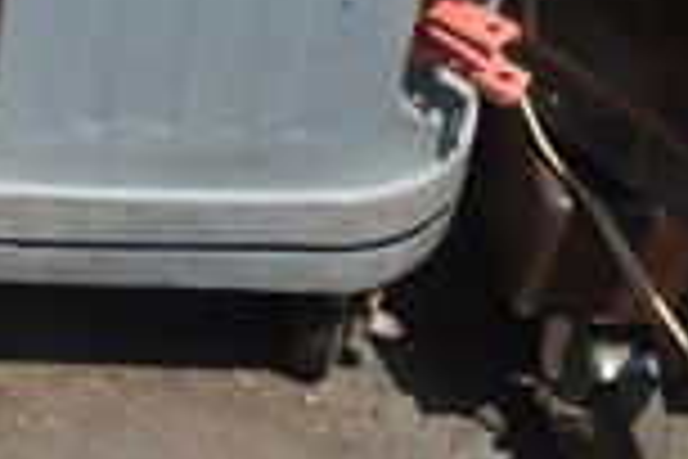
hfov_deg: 17.0
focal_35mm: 108
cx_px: -373
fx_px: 2064
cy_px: -414
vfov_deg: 11.6
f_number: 9
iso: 200
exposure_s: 1/640
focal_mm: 18
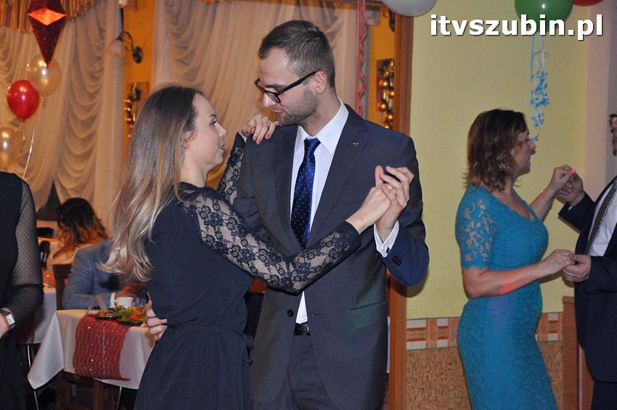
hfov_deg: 26.0
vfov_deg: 17.5
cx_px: 308
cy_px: 205
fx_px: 1336
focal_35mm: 78
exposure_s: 1/60
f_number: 5
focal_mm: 52
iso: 2000
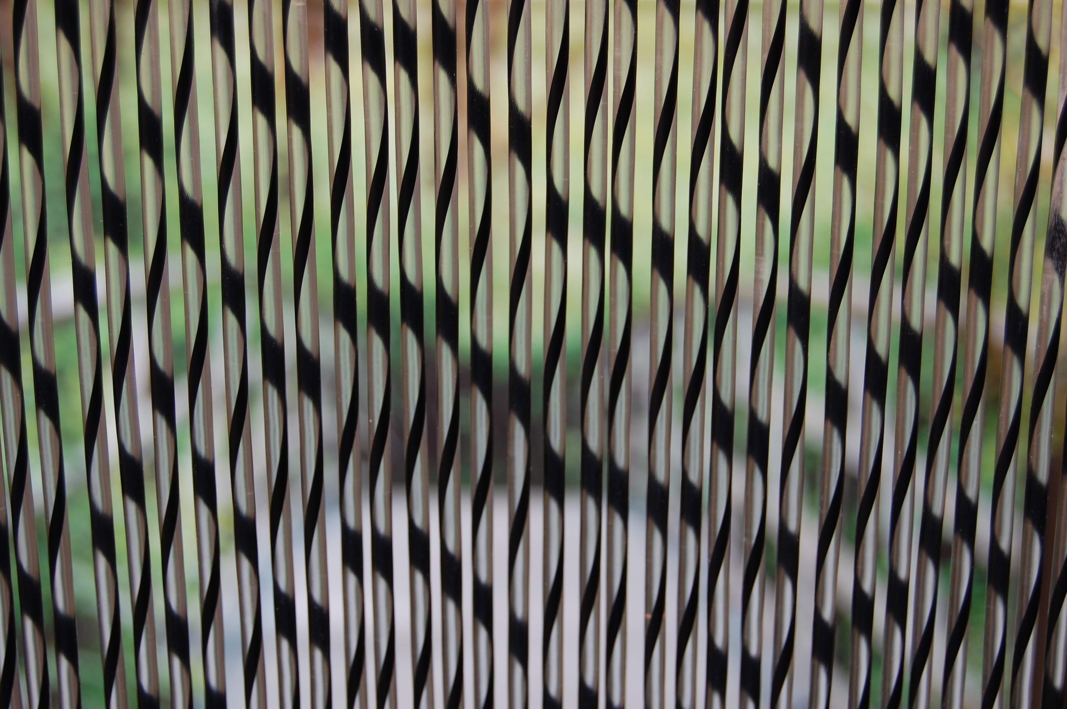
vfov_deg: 18.9
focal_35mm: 72
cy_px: 354
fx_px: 2132
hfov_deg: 28.1
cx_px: 534
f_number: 5.6
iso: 200
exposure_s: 1/125
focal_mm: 48
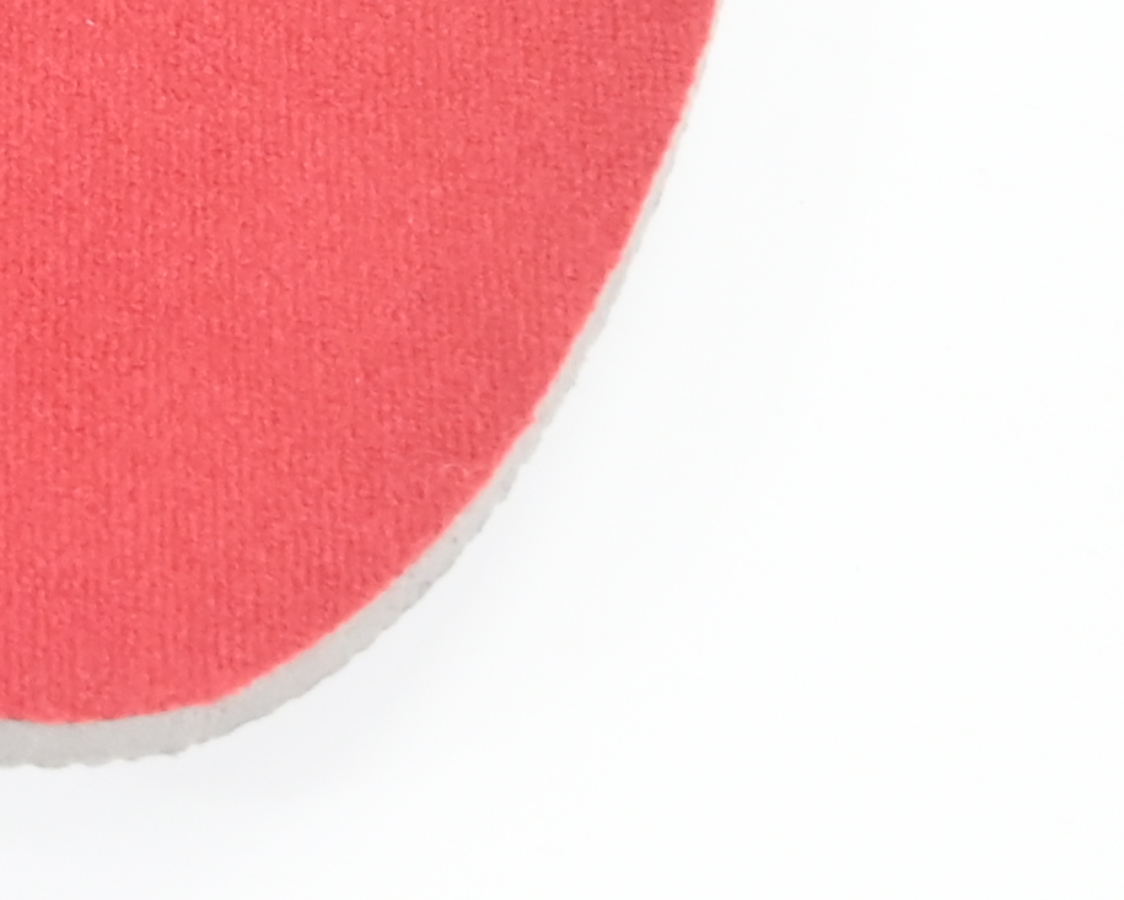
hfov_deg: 6.3
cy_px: -1084
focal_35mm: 279
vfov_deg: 5.4
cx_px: -2264
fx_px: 9281
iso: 2000
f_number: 14
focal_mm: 45
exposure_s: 1/50
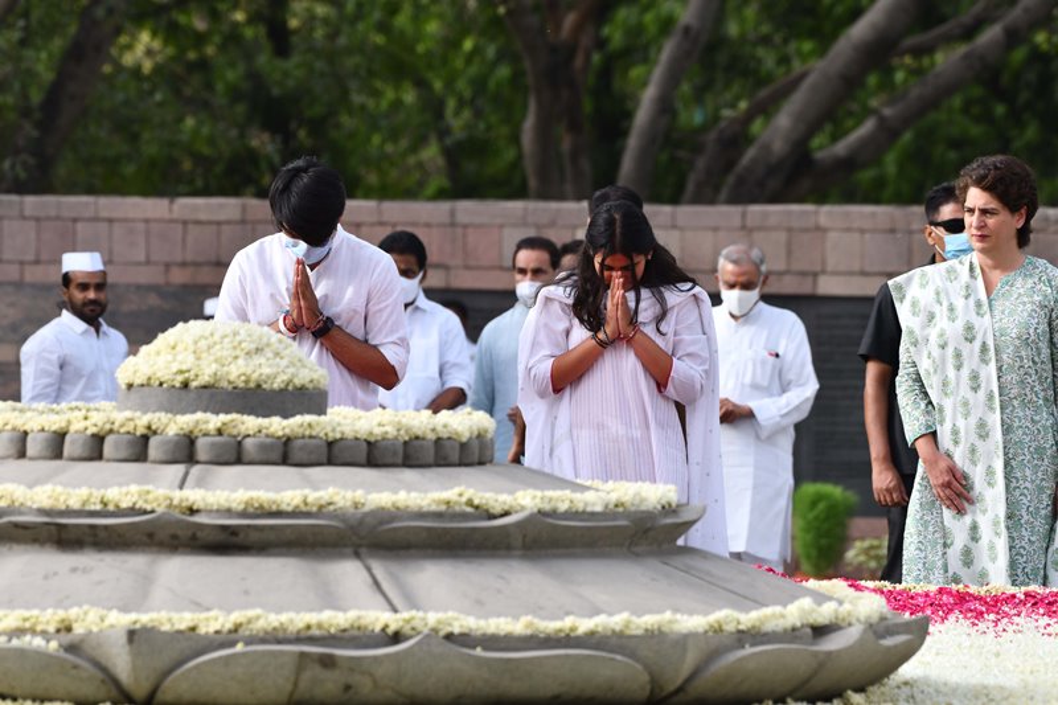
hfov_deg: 7.6
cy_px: 352
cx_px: 529
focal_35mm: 270
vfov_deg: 5.1
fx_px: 7933
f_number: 7.1
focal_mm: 270
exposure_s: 1/1000
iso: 400
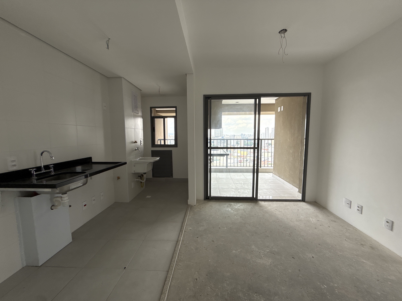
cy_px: 150
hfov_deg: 102.1
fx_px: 163
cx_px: 201
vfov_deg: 85.7
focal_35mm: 14
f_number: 2.2
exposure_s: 1/207
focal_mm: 2.22
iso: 64
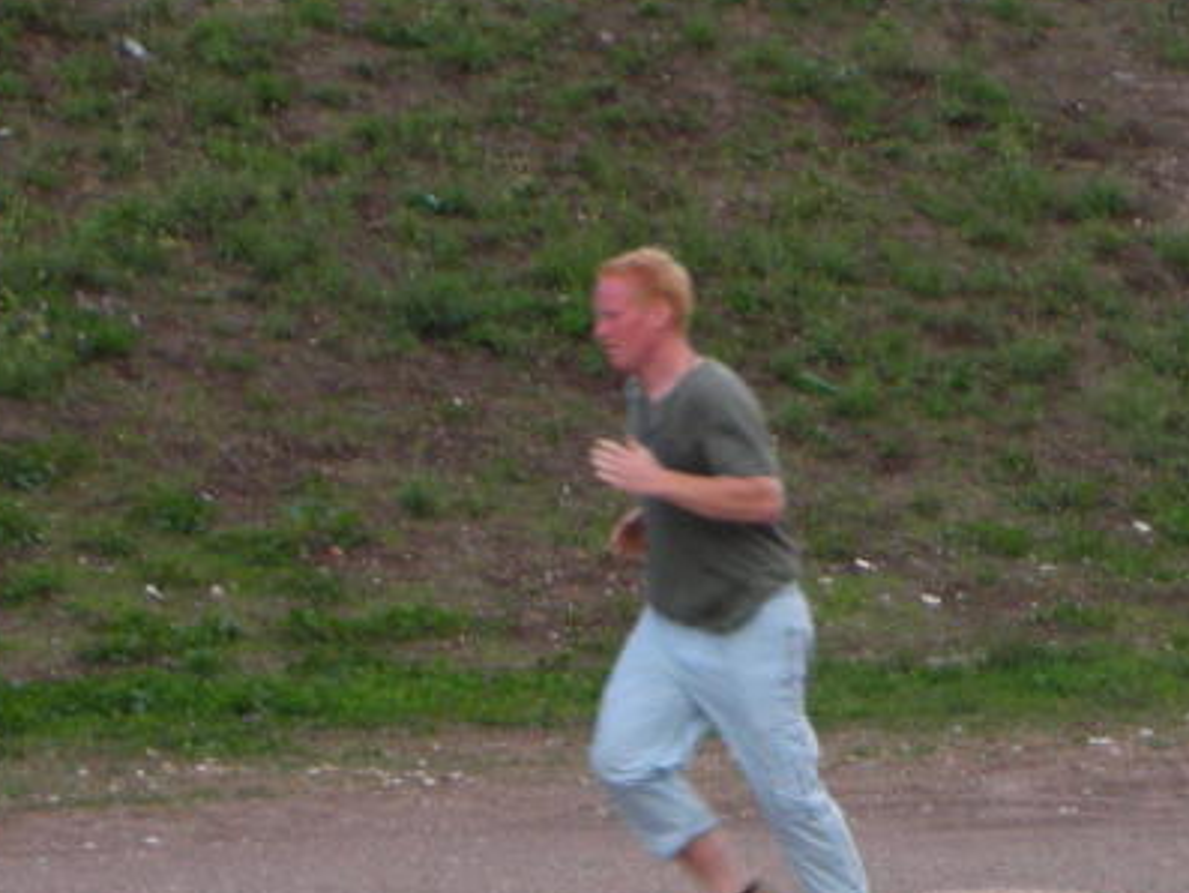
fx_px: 9311
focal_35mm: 271
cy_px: 195
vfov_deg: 5.5
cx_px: 866
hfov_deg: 7.3
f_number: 5.4
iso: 130
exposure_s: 1/120
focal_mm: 17.4
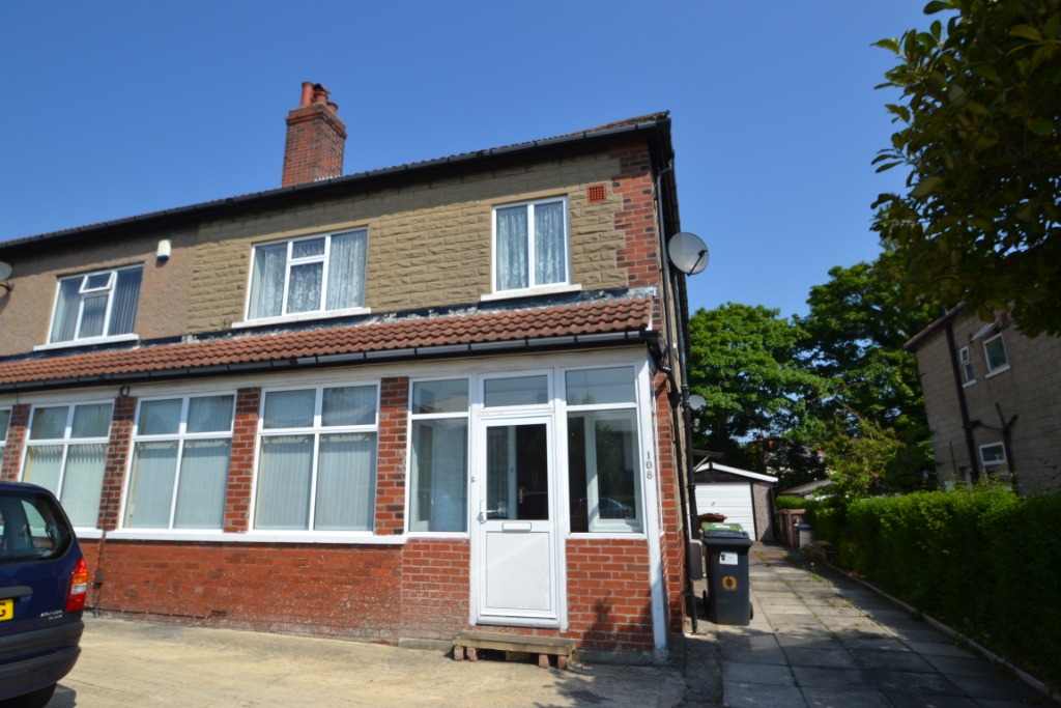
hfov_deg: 90.0
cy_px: 354
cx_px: 530
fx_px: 531
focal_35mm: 18
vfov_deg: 67.4
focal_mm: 12
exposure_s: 1/250
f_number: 8
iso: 100
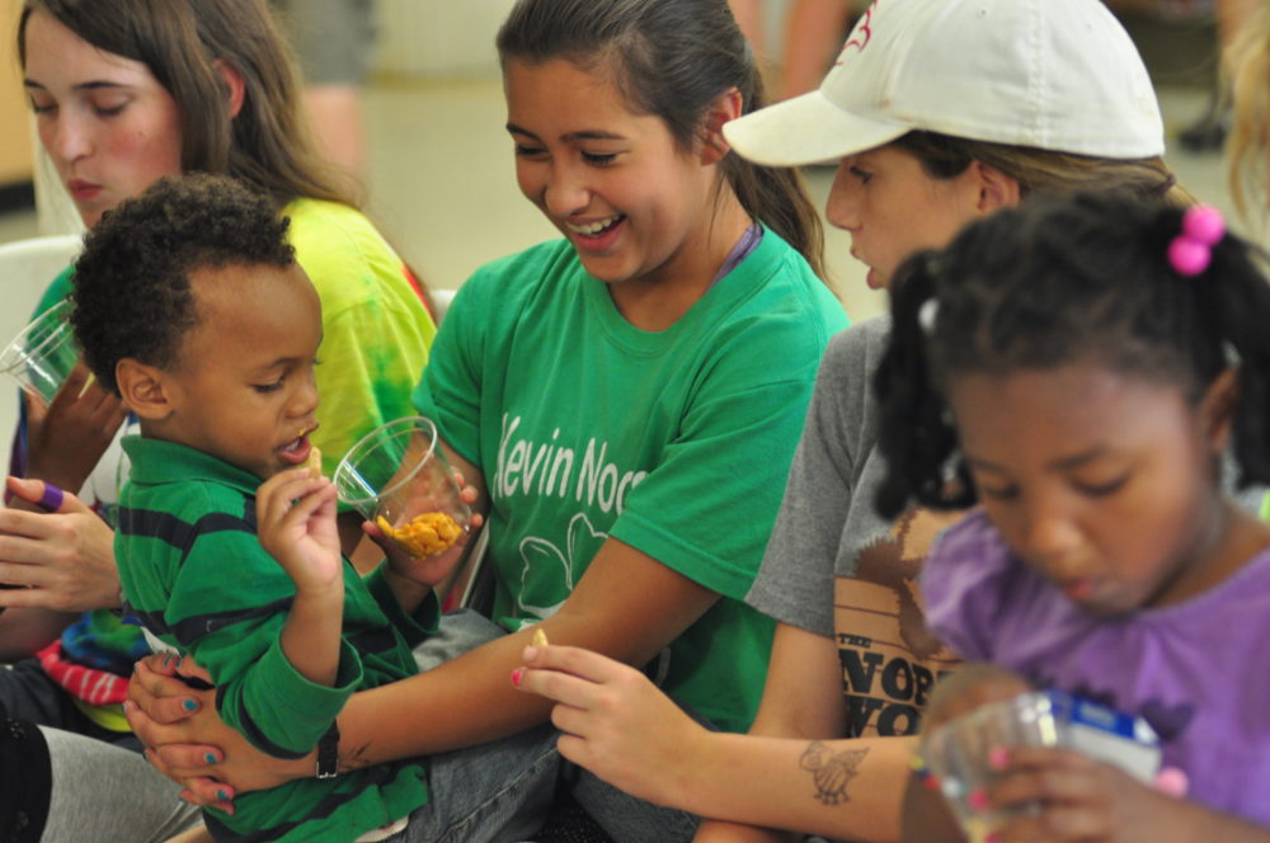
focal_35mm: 120
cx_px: 635
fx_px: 4228
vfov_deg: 11.4
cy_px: 422
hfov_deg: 17.1
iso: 720
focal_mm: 80
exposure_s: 1/80
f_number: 2.8
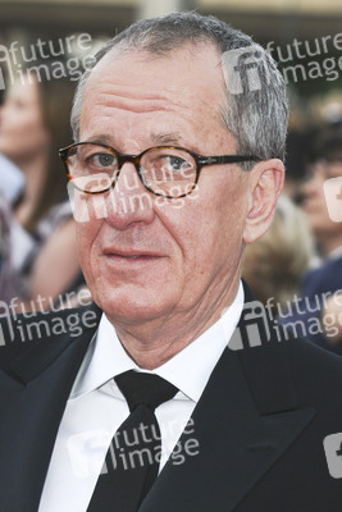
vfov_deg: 13.7
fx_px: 2135
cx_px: 171
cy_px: 256
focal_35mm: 150
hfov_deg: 9.2
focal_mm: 100
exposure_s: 1/200
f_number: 6.3
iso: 250
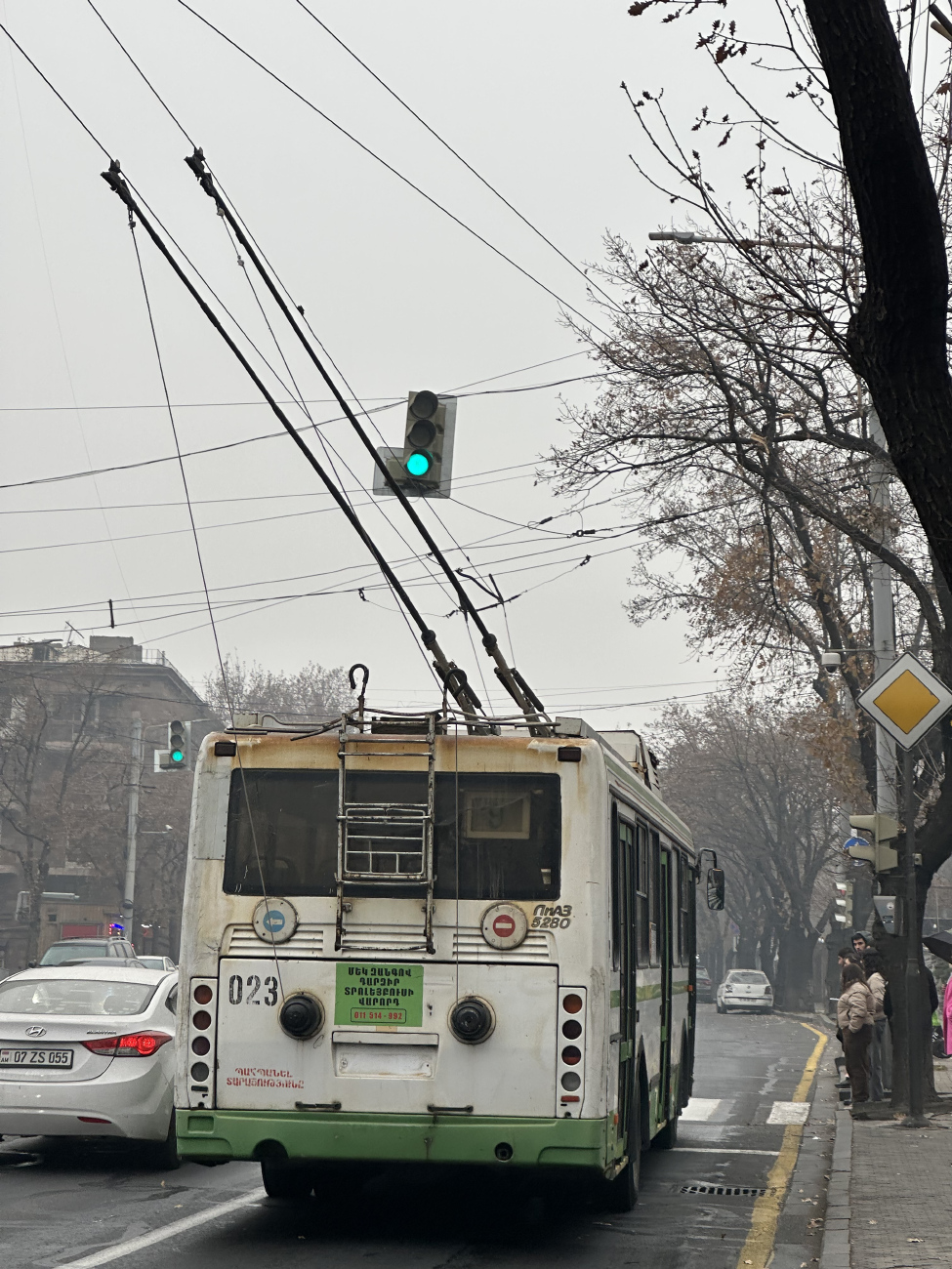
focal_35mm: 77
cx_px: 476
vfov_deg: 25.3
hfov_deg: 19.1
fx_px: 2824
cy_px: 634
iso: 32
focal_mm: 9
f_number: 2.8
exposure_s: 1/227
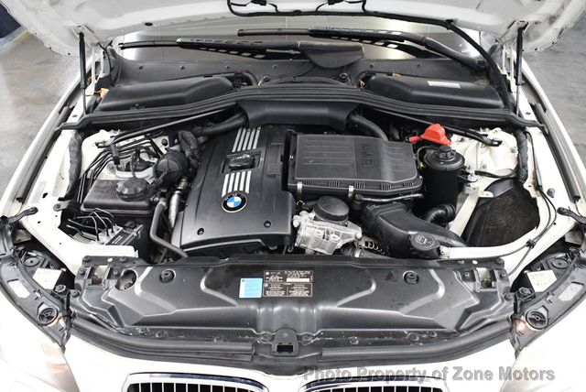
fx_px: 587
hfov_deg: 53.1
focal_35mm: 36
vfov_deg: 36.9
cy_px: 196
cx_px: 293
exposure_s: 1/125
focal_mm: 18
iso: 3200
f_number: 3.5
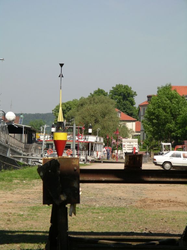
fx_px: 1347
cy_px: 125
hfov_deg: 7.9
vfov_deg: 10.6
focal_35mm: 187
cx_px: 94
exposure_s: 1/500
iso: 64
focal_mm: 39
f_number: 5.6
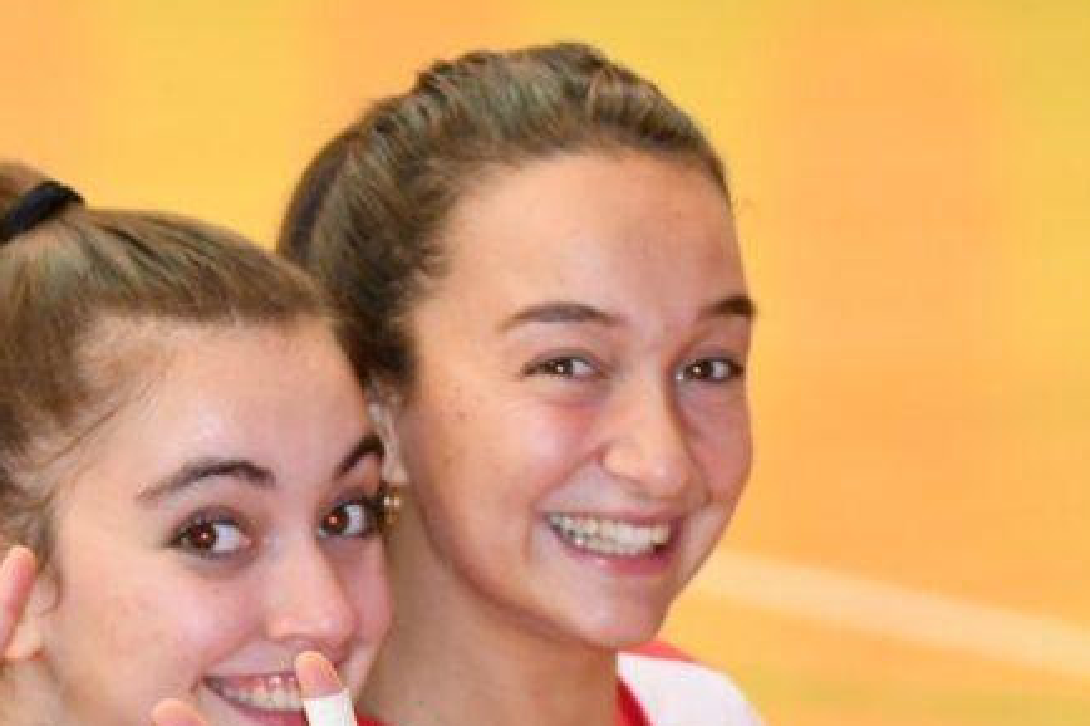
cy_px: 500
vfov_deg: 3.2
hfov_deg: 4.8
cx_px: 239
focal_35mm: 425
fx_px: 12862
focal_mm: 160
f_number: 4.8
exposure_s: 1/60
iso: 3200
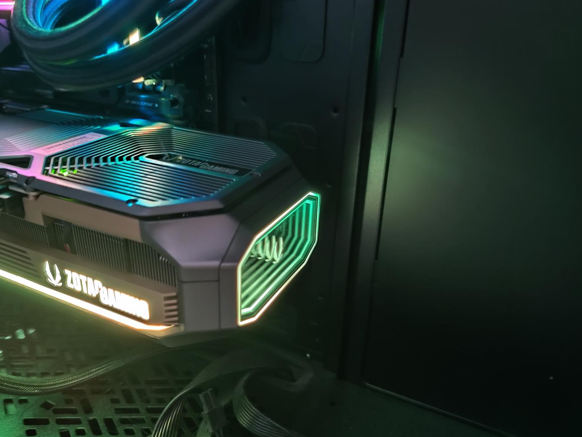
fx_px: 471
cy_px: 228
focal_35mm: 28
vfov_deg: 49.7
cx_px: 263
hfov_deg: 63.3
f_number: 1.85
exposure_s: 1/9
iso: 776
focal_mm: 6.78
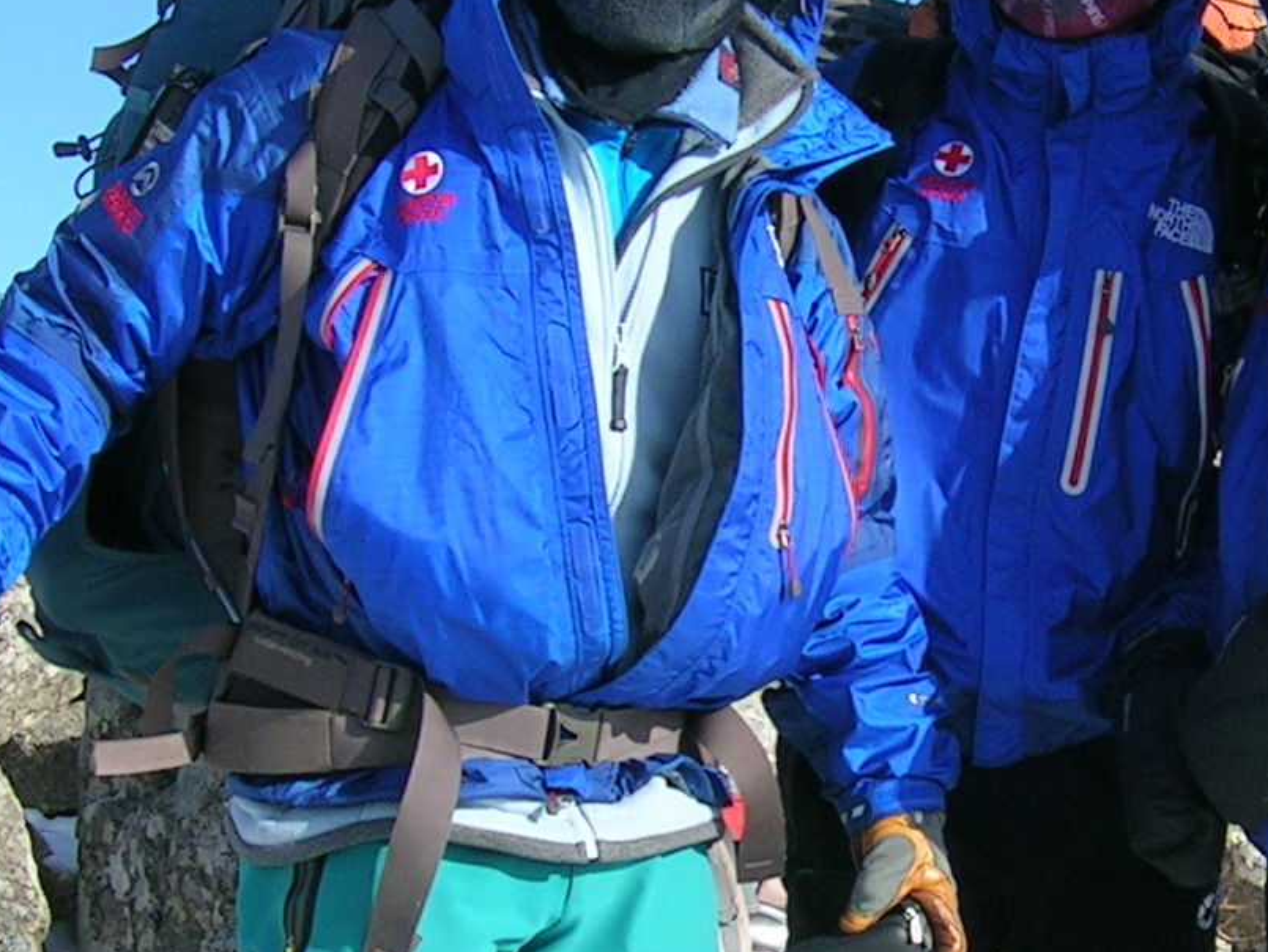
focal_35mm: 89
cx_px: 1014
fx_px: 3261
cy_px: 744
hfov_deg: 21.7
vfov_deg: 16.5
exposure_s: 1/287
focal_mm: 5.4
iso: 50
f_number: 4.8
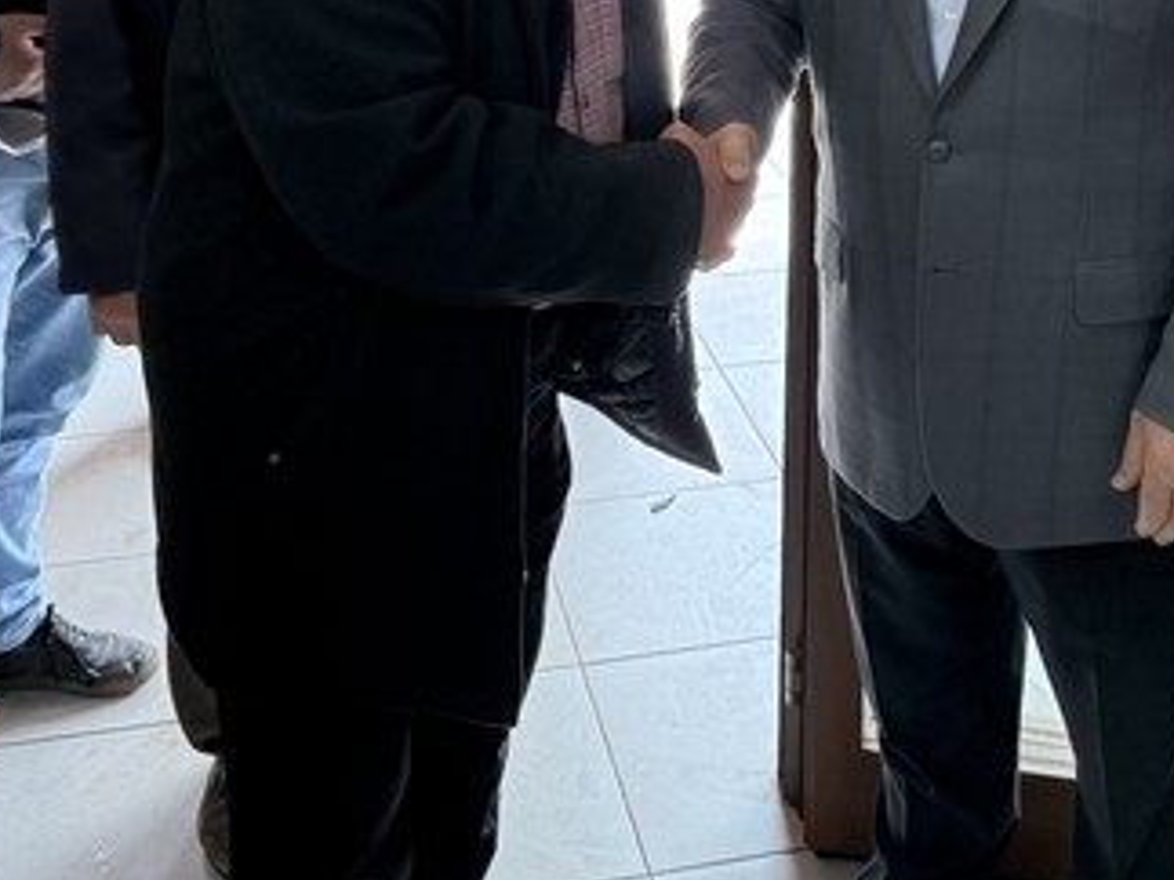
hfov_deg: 34.8
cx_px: 709
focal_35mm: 55
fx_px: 1865
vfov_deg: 24.6
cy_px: -107
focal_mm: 6.76
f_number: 1.78
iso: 160
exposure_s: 1/121
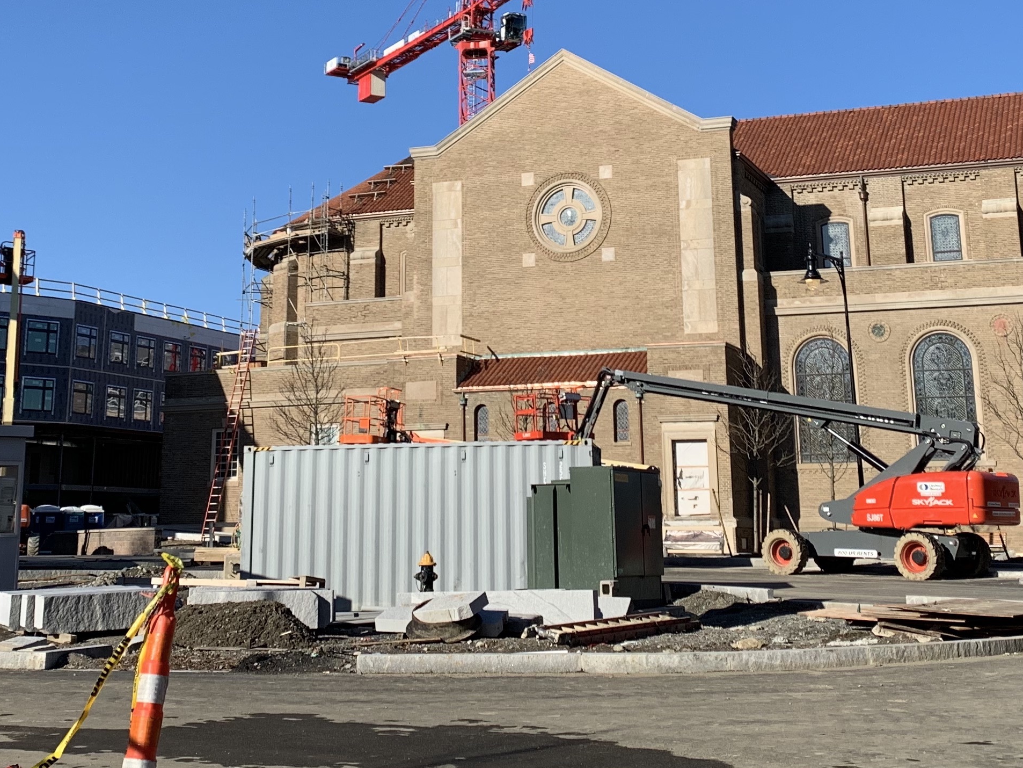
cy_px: 113
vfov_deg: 25.9
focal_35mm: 55
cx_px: 518
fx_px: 1626
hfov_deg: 34.9
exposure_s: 1/2160
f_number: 1.8
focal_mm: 4.25
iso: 25
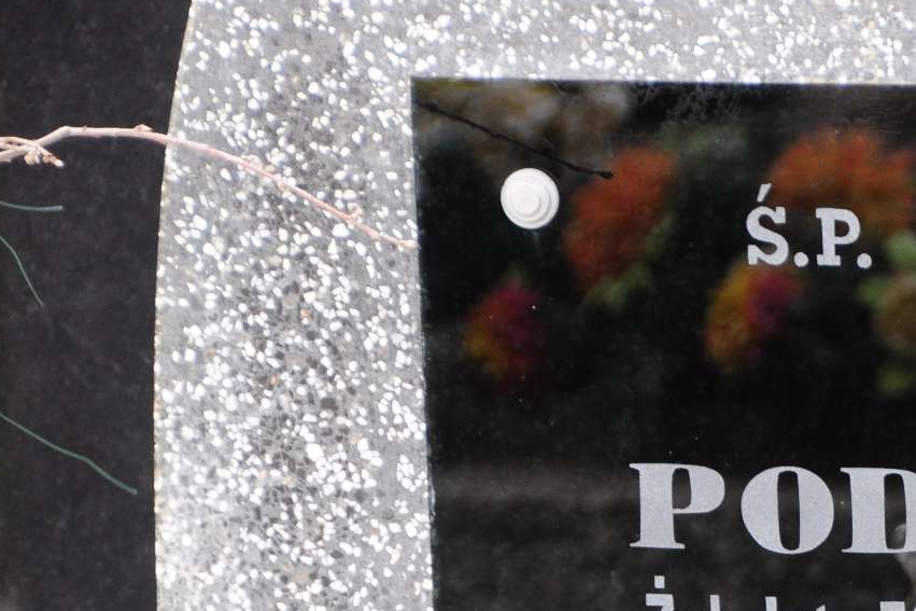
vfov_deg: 3.0
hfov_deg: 4.5
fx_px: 11523
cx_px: 1145
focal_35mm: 453
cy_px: 727
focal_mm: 120
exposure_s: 1/125
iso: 640
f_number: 7.1
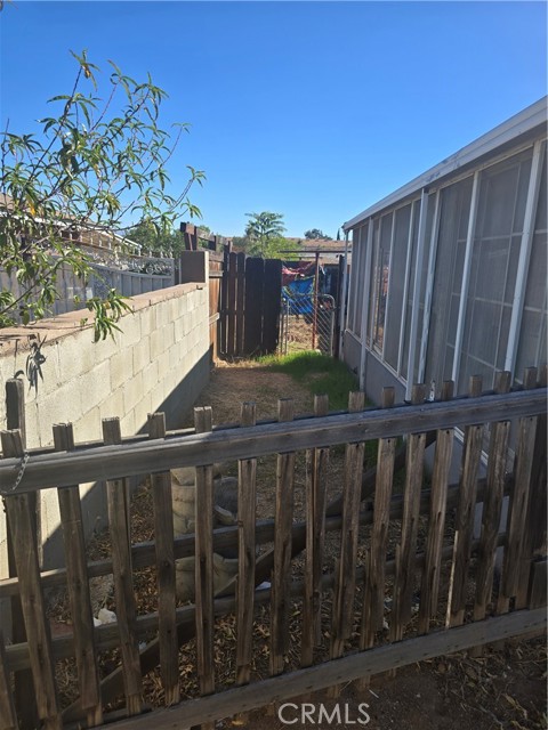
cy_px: 365
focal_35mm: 23
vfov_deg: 73.9
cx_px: 274
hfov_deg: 58.9
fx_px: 485
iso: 12
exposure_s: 1/516
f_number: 1.7
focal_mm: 6.3
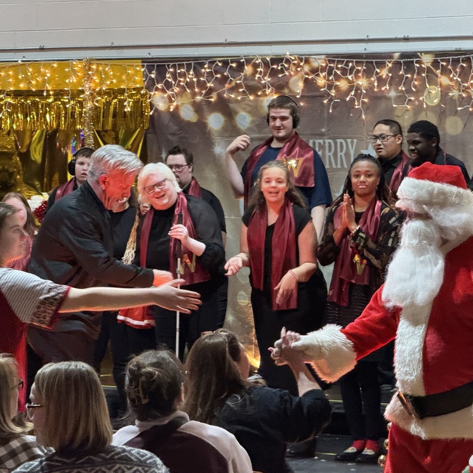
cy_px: 235
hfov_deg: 12.0
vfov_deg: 12.0
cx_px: 297
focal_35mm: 145
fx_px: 2242
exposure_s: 1/40
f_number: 2.8
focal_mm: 15.66
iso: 640
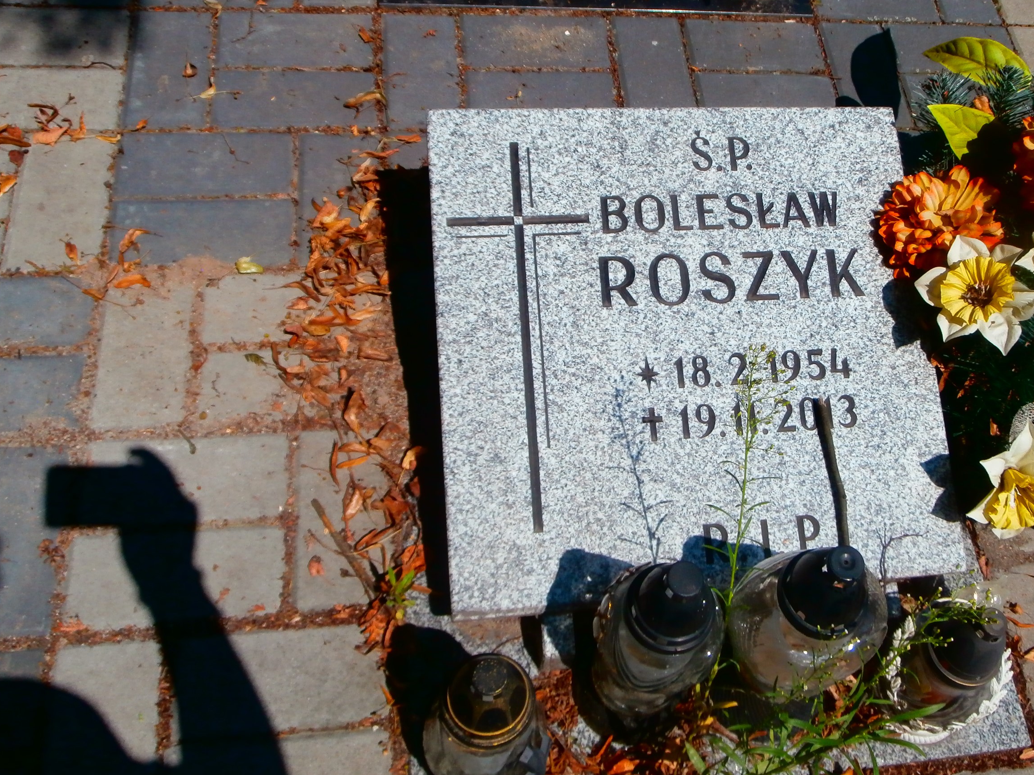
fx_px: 1165
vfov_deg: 36.6
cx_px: 666
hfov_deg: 47.3
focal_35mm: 39
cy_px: 286
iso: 100
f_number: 3.5
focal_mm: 5.36
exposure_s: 1/1600
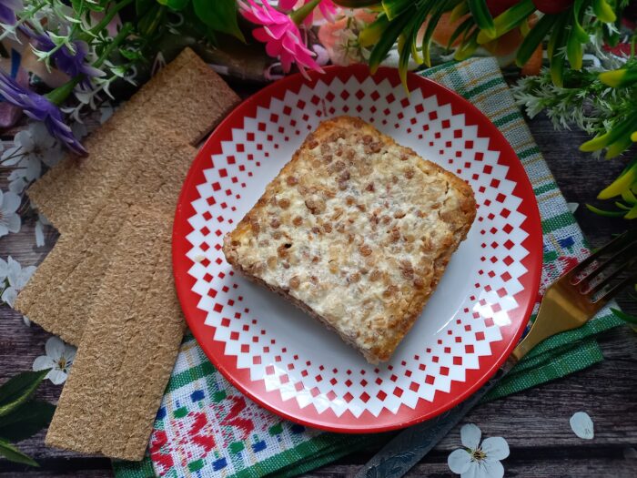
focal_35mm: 25
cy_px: 239
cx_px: 318
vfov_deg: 54.9
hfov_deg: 69.4
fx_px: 460
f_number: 1.8
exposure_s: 1/33.3
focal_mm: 4.65
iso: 320
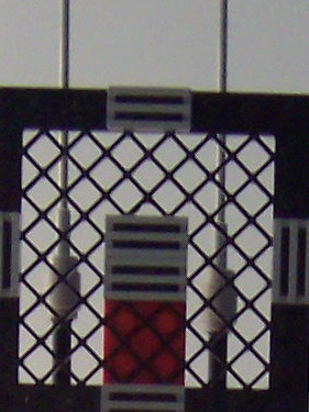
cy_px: 846
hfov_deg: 7.6
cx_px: 247
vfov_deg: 9.4
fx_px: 2322
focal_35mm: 195
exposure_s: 1/8
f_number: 2.8
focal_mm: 5.6
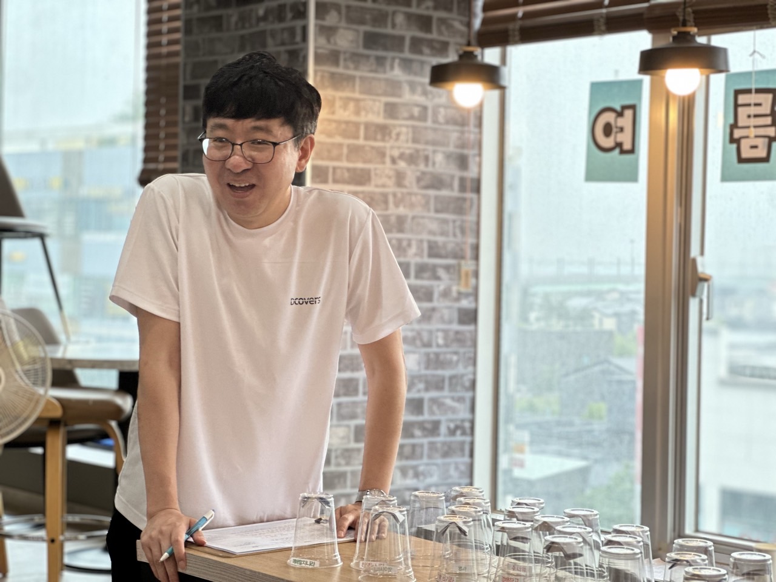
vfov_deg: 19.1
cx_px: 388
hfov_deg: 25.3
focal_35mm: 77
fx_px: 1726
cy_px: 291
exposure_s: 1/40
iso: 160
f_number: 2.8
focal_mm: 9
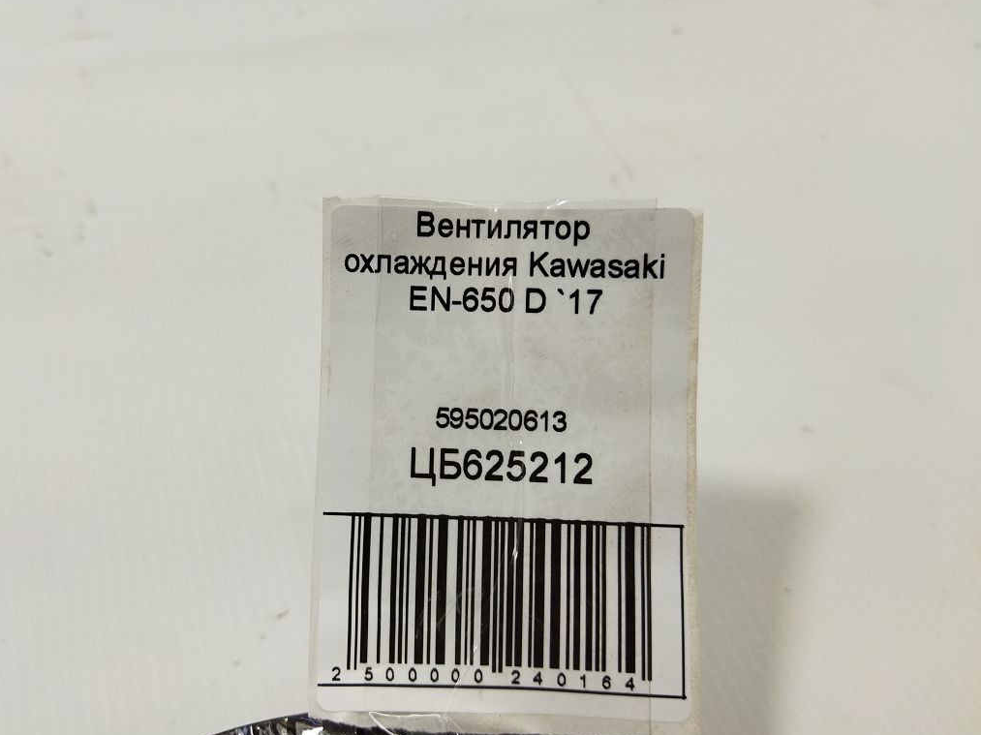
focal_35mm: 32
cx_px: 423
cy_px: 393
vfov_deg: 44.1
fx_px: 907
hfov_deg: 56.6
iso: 99
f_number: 1.79
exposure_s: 1/155
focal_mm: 4.71
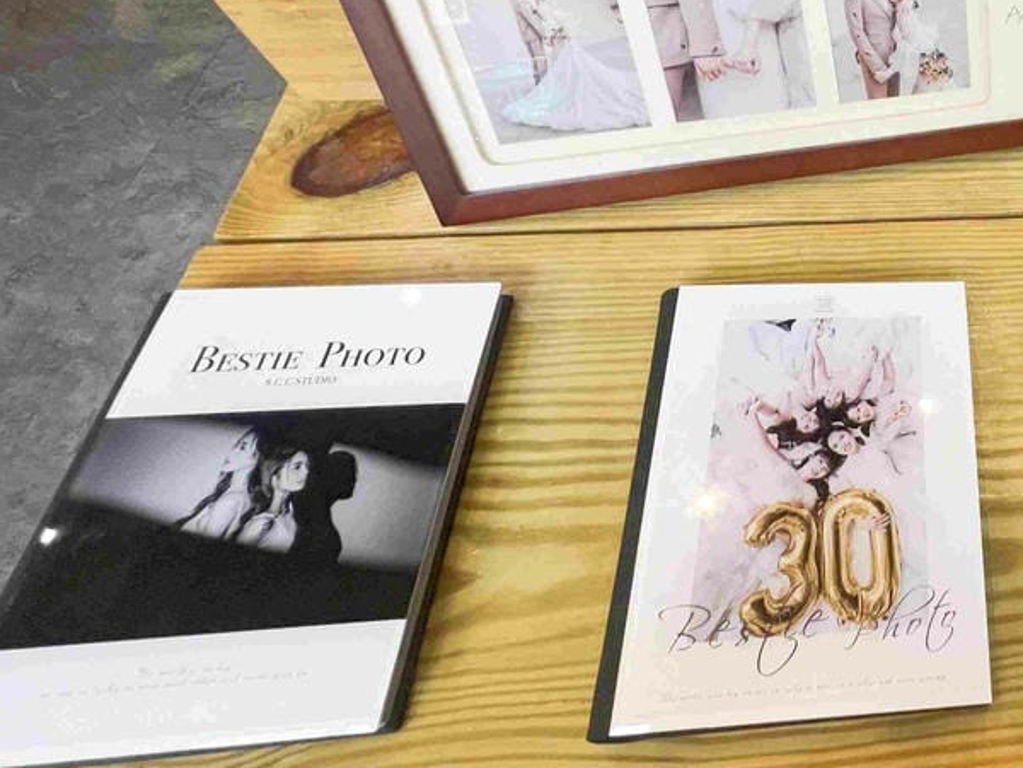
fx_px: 768
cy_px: 239
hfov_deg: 53.8
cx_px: 1008
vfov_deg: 51.8
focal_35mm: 26
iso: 160
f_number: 1.8
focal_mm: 1.57
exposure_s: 1/60
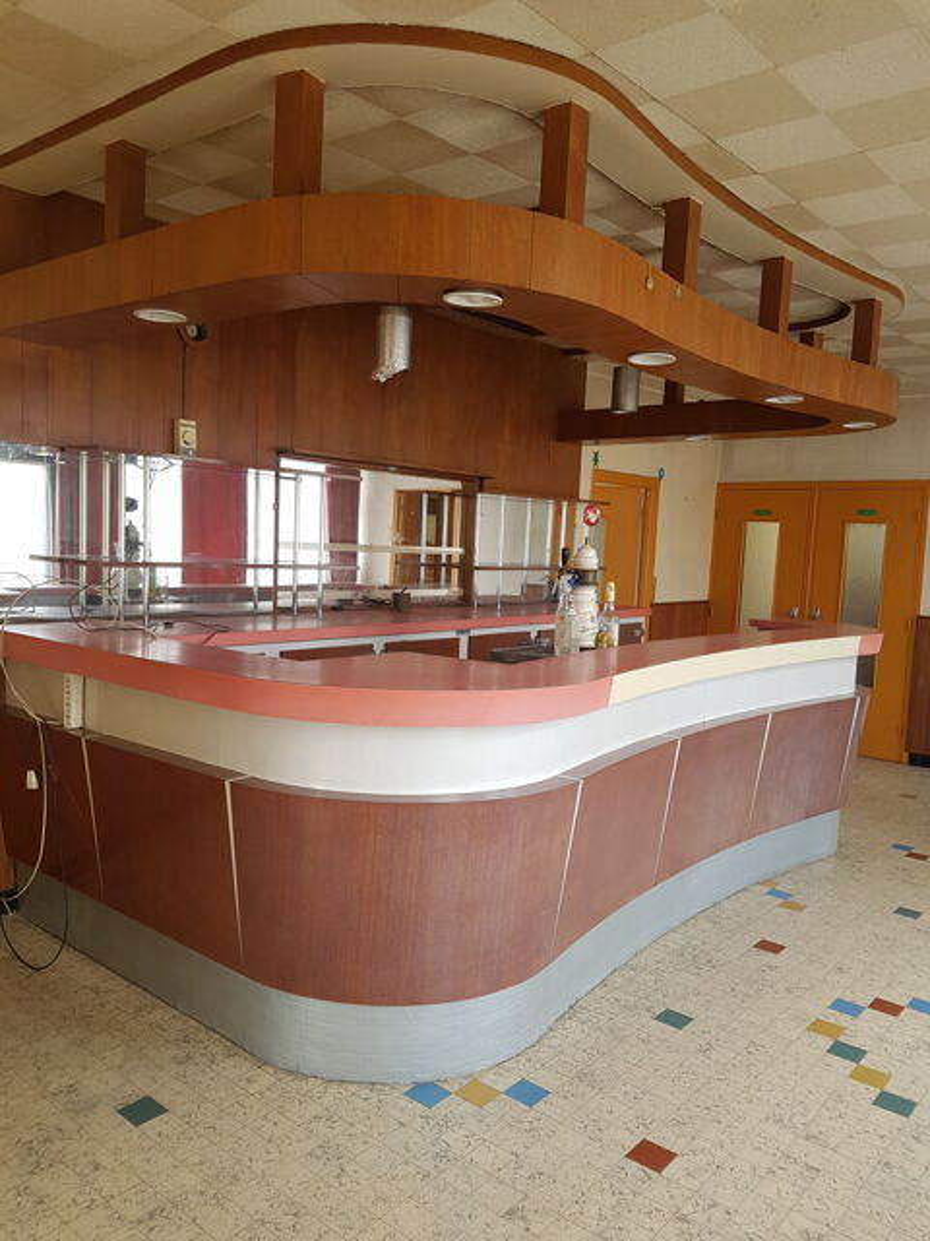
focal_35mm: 26
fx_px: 931
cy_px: 620
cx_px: 465
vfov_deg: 67.3
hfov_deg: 53.1
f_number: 1.7
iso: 64
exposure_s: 1/50
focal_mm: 4.2
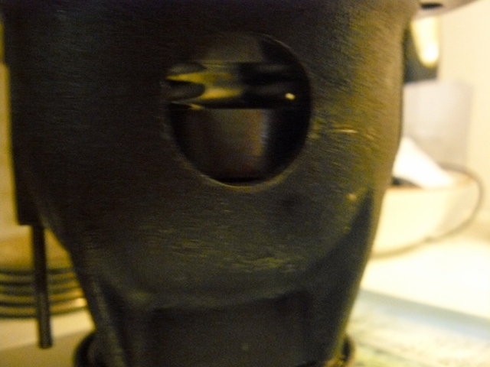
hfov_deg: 51.4
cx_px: 245
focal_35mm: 36
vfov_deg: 39.7
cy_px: 184
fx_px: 510
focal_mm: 6
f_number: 2.8
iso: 800
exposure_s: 1/13
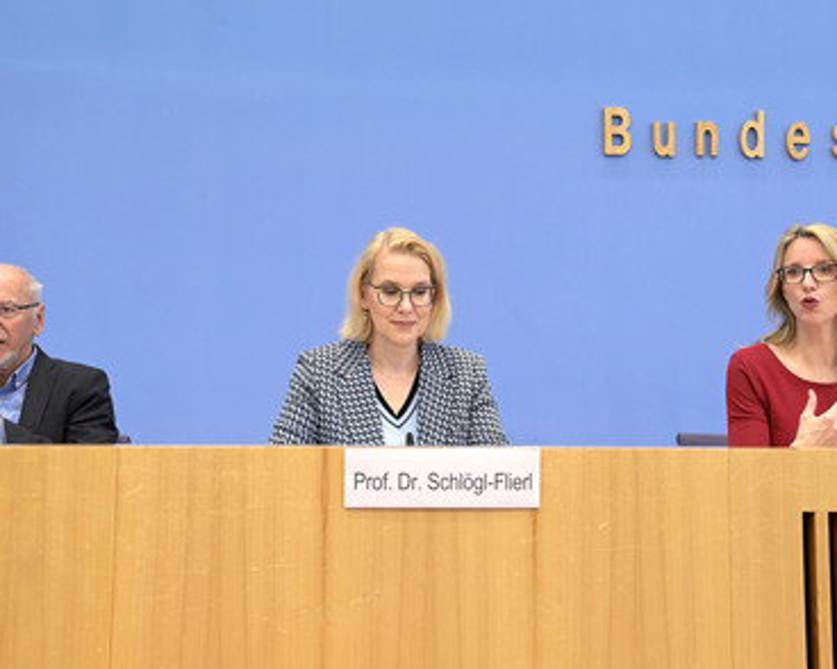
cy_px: 334
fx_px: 1139
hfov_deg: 40.4
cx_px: 417
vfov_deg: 32.7
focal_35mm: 46
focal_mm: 40
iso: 4000
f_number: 5
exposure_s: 1/400
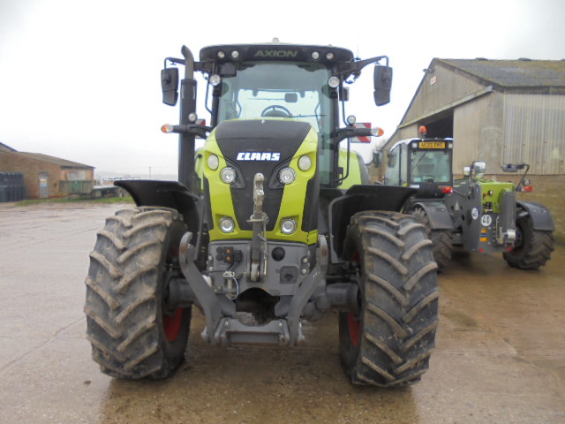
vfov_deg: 53.1
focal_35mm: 26
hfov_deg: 67.3
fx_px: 424
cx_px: 282
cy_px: 212
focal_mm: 4.6
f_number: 3.5
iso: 100
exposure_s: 1/50
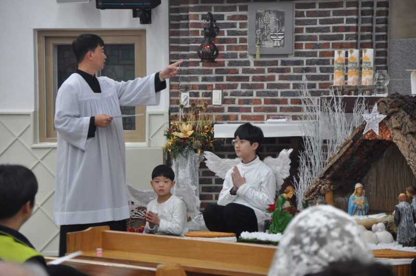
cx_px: 208
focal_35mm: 158
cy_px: 138
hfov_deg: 13.1
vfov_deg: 8.7
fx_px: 1817
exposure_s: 1/30
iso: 1000
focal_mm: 105
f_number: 5.6
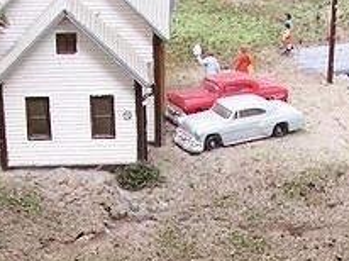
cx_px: 239
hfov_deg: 14.5
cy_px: 480
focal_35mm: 136
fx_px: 1370
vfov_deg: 10.2
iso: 80
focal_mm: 6
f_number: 2.8
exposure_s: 1/45
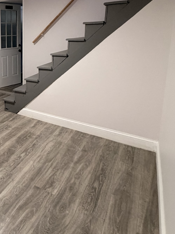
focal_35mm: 30
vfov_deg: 57.8
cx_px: -11
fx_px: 202
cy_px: 67
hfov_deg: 39.5
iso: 400
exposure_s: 1/60
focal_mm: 2.22
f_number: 2.2
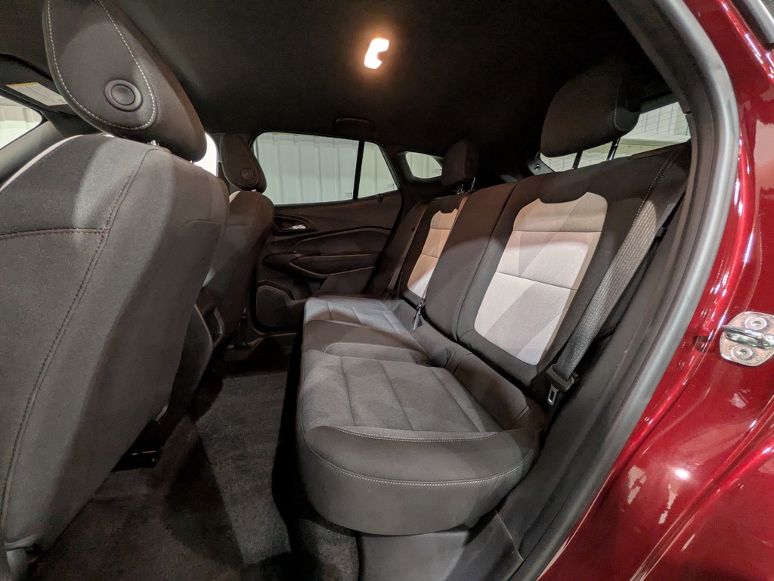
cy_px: 290
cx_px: 387
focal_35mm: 14
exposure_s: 1/25
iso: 226
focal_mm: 1.83
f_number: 2.2
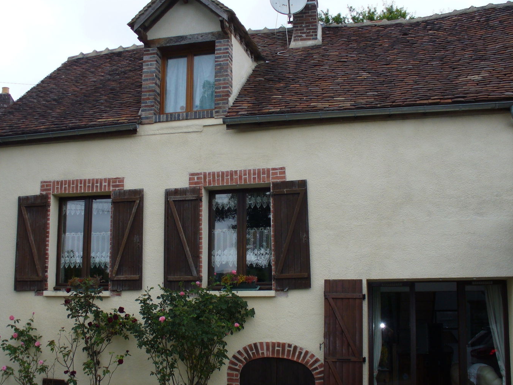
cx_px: 236
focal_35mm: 44
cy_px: 209
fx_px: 652
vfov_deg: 32.9
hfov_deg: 42.9
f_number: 2.8
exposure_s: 1/320
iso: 80
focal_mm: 6.1
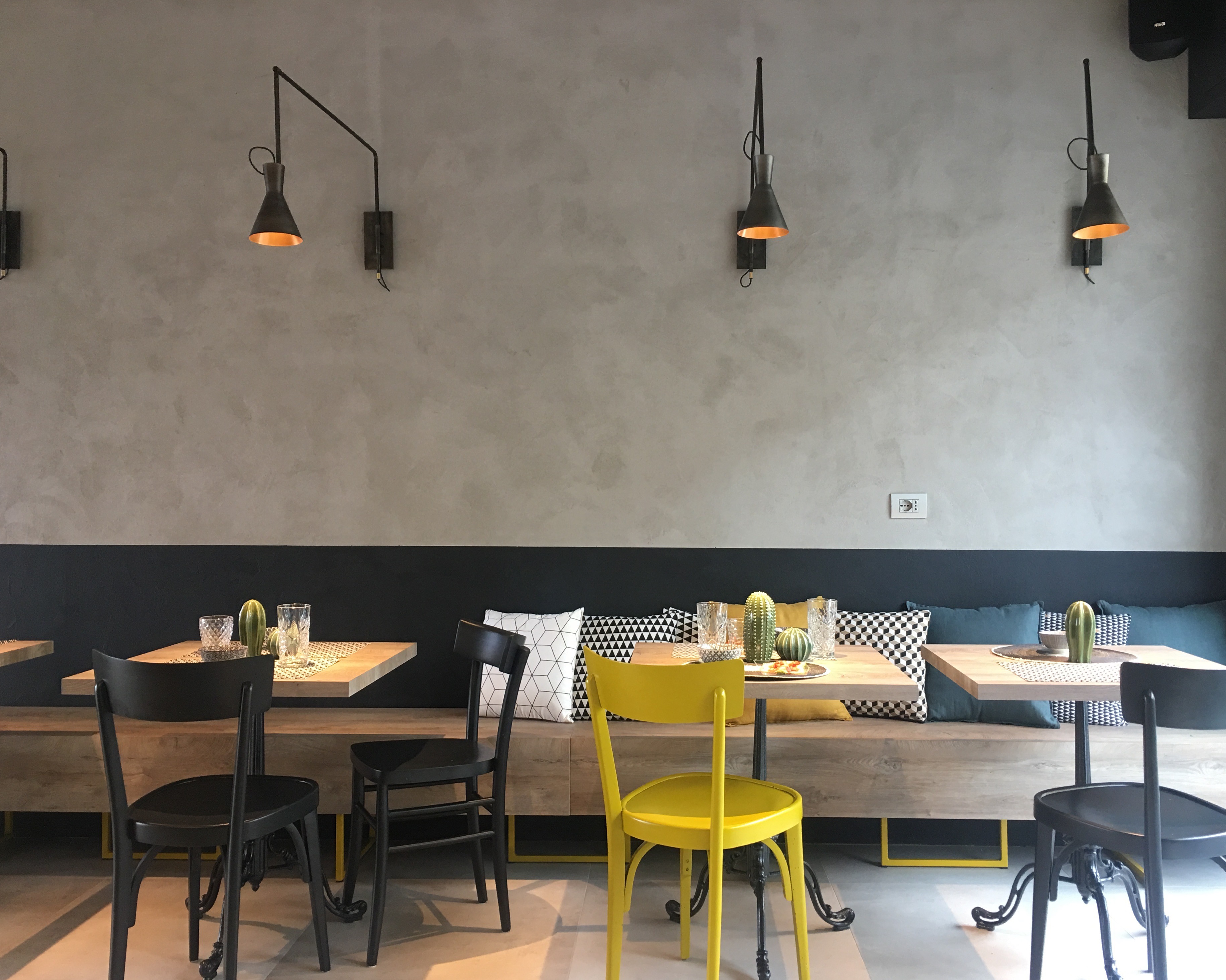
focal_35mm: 31
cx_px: 646
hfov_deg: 57.2
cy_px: 494
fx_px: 1125
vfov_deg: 47.1
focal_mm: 4.15
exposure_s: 1/17
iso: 50
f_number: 2.2
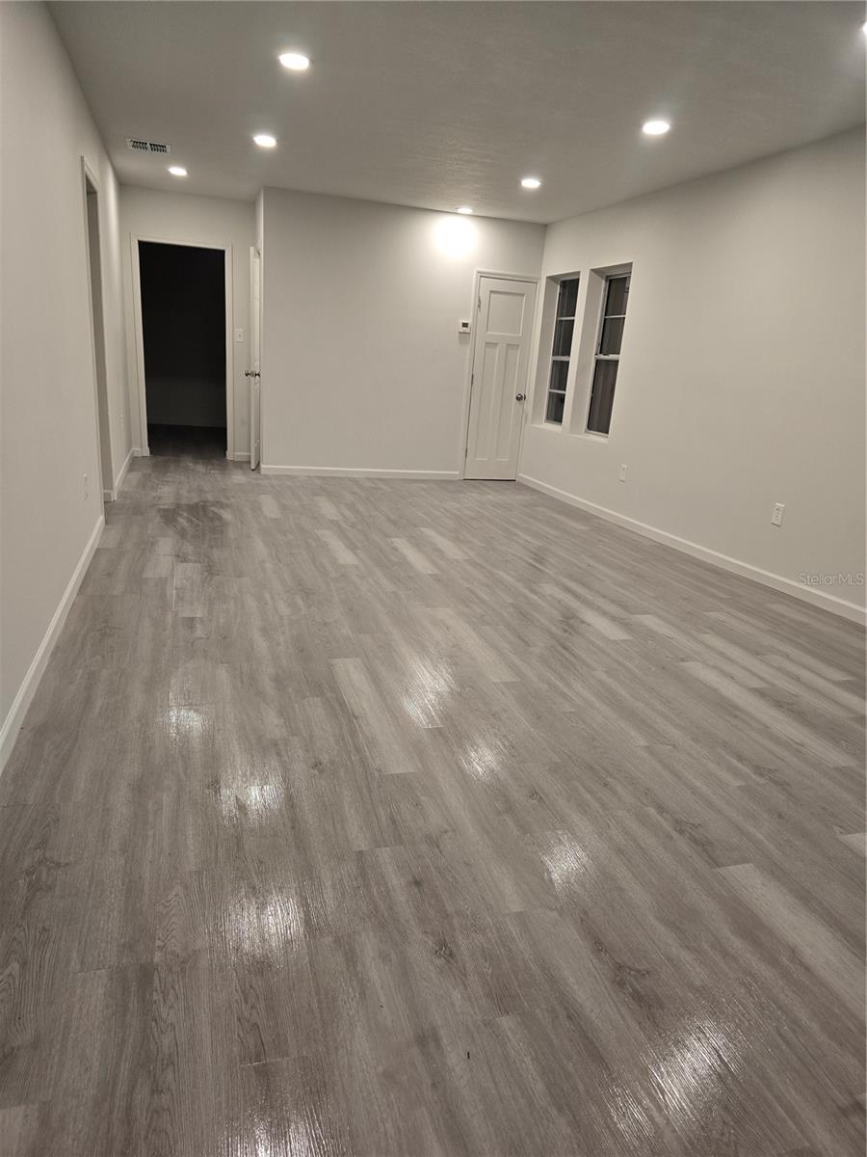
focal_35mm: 23
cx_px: 434
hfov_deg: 58.9
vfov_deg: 73.9
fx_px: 768
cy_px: 578
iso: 320
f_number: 1.7
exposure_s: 1/120
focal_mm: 6.3
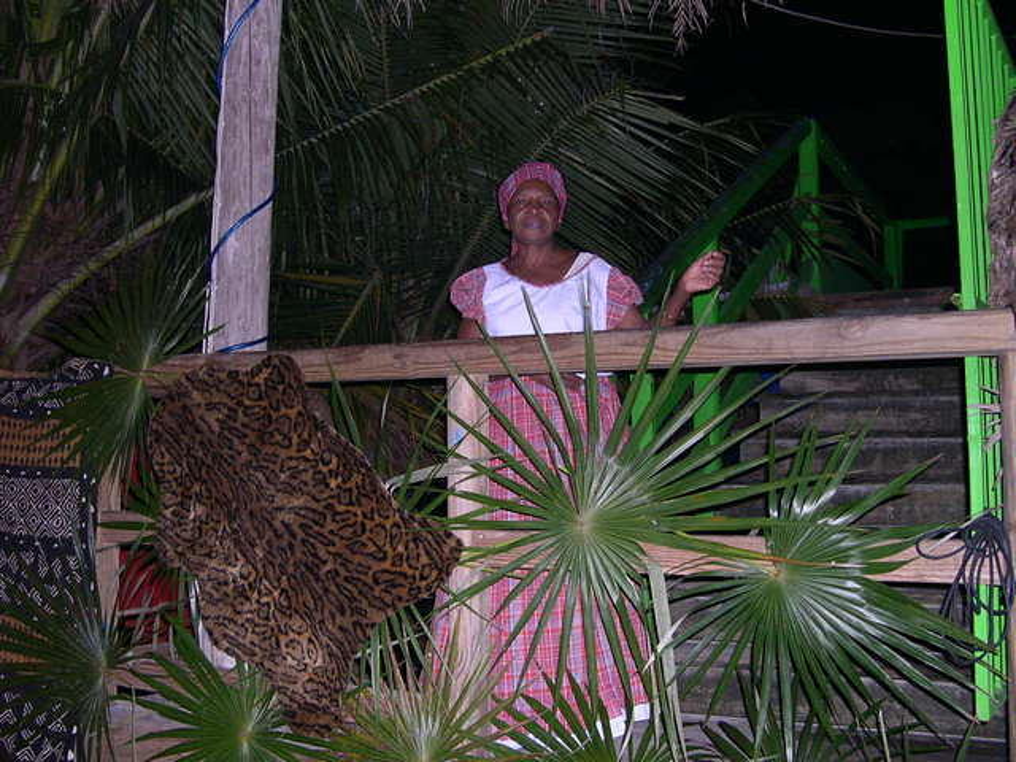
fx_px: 1115
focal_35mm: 38
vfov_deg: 37.7
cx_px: 508
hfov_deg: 49.0
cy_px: 381
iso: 293
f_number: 2.8
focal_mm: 8
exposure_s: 1/60
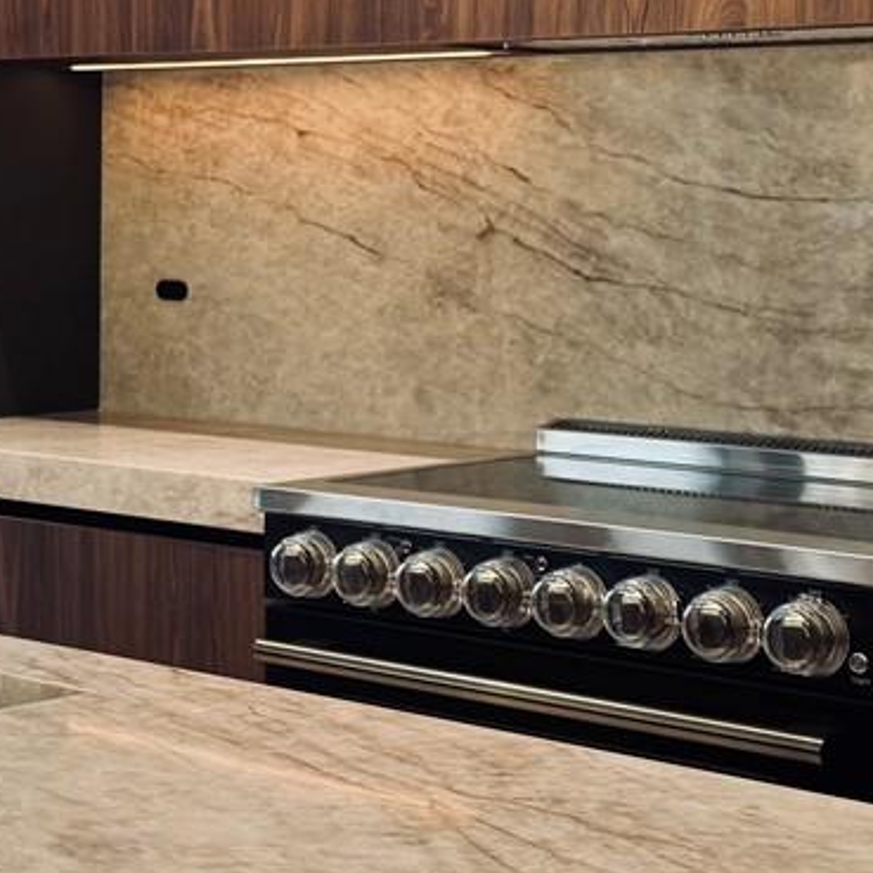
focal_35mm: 92
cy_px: 298
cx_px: 116
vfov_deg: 18.8
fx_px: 2625
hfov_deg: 18.6
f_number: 1.78
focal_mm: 6.76
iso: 100
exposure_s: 1/121
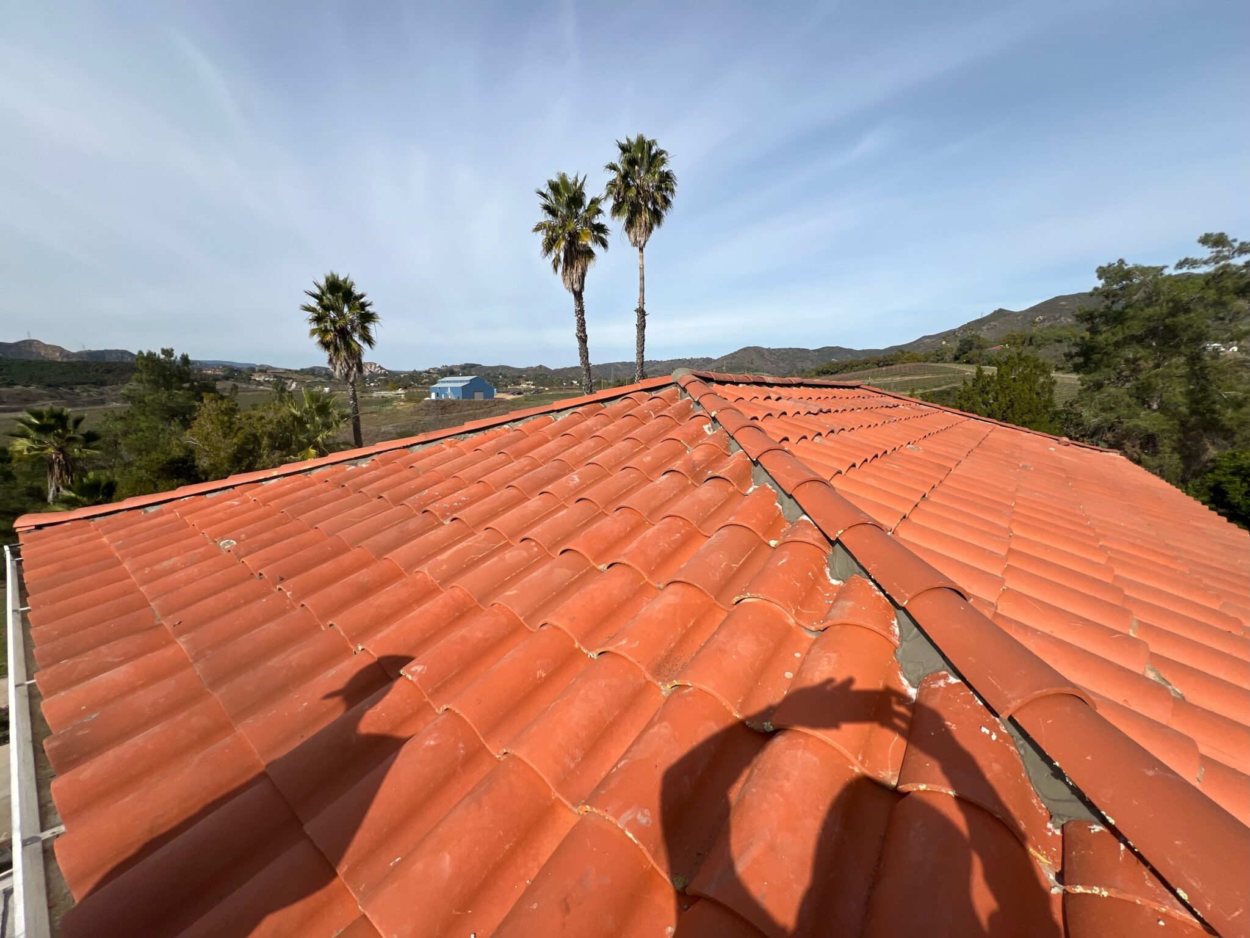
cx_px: 625
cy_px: 469
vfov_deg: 89.9
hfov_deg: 106.2
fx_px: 469
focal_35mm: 13
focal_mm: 1.57
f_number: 1.8
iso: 32
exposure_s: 1/2137
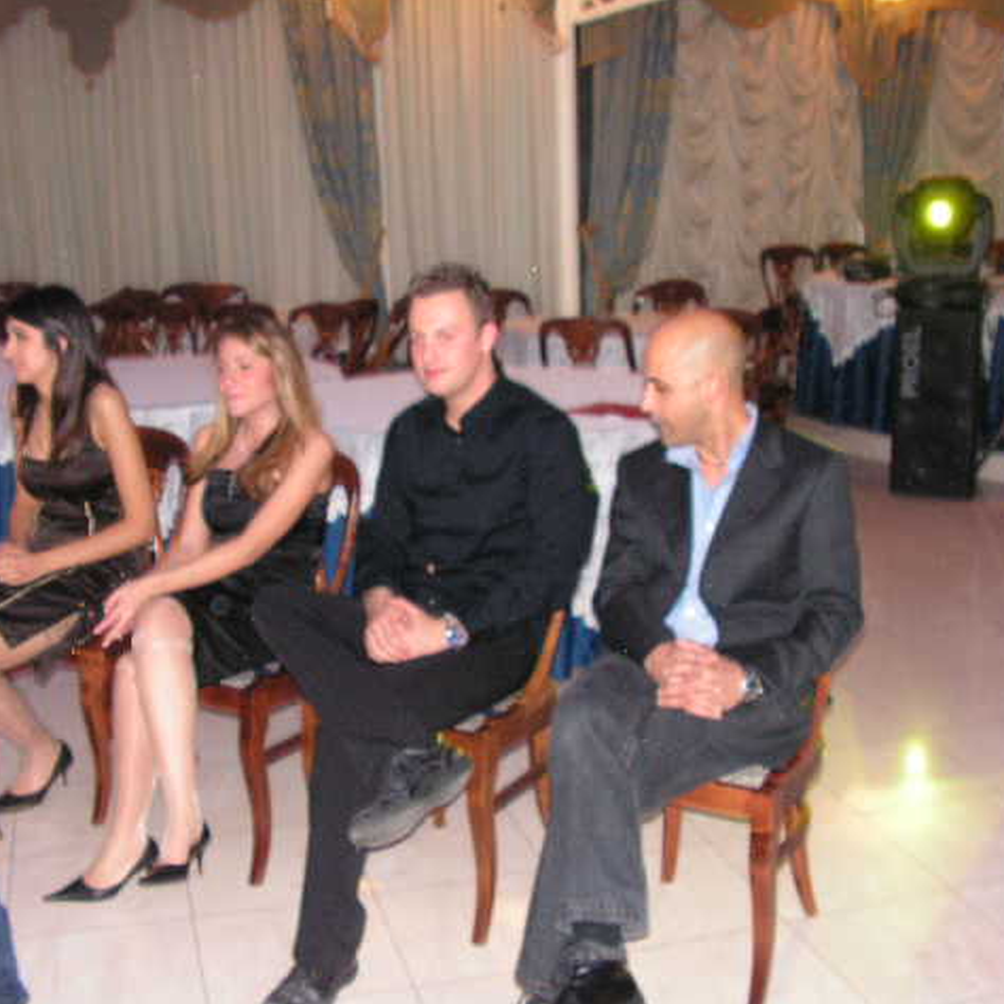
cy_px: 502
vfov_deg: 39.2
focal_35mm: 43
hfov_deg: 39.2
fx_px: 1411
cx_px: 491
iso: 200
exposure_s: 1/40
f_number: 3.2
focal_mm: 6
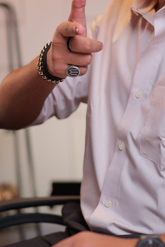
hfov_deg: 10.8
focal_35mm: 126
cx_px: 157
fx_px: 866
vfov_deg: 16.1
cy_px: 37
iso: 125
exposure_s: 1/80
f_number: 2
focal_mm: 50
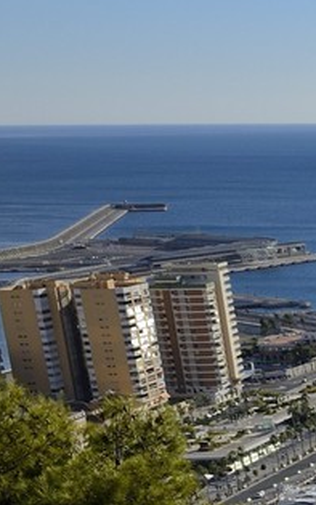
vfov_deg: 15.7
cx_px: 1203
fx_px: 1708
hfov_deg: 7.7
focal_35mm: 124
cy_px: 708
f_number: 11
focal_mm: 24
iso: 200
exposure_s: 1/250
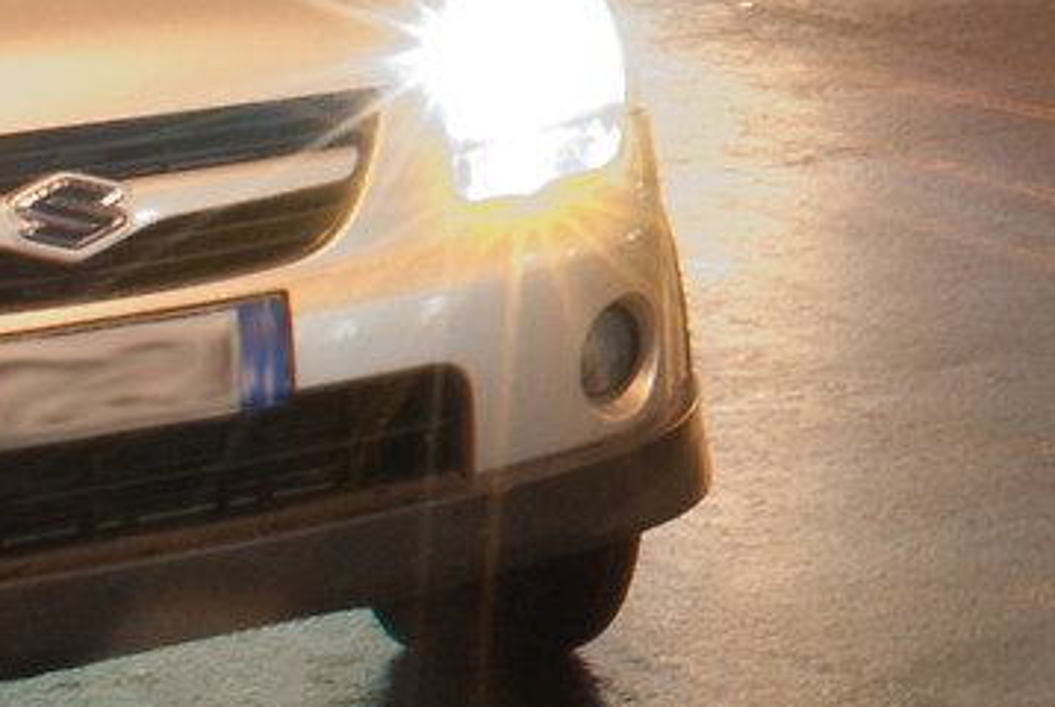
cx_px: 2564
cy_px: -701
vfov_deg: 7.3
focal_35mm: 181
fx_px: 5313
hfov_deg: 9.9
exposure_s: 30
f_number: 22
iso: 200
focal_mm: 18
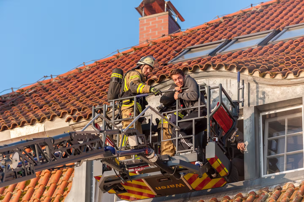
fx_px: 1688
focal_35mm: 200
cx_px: 152
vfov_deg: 6.9
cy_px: 101
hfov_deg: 10.3
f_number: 4
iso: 200
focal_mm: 200
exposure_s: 1/640
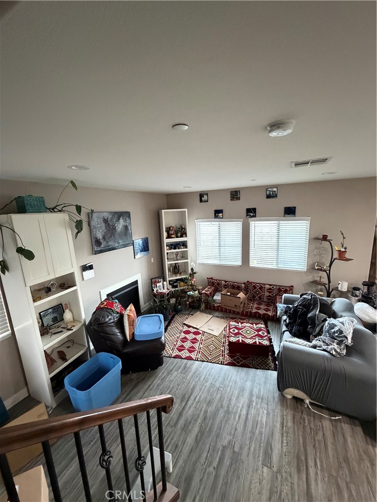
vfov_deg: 102.1
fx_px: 203
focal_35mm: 14
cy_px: 251
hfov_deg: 85.7
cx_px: 188
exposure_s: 1/60
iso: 1000
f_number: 2.2
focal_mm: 2.22
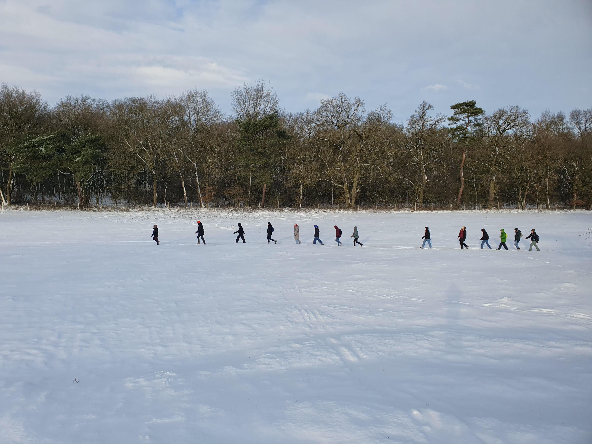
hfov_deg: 67.3
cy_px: 222
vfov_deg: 53.1
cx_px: 296
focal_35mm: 26
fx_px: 445
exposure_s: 1/1204
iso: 50
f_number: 2.4
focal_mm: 4.32
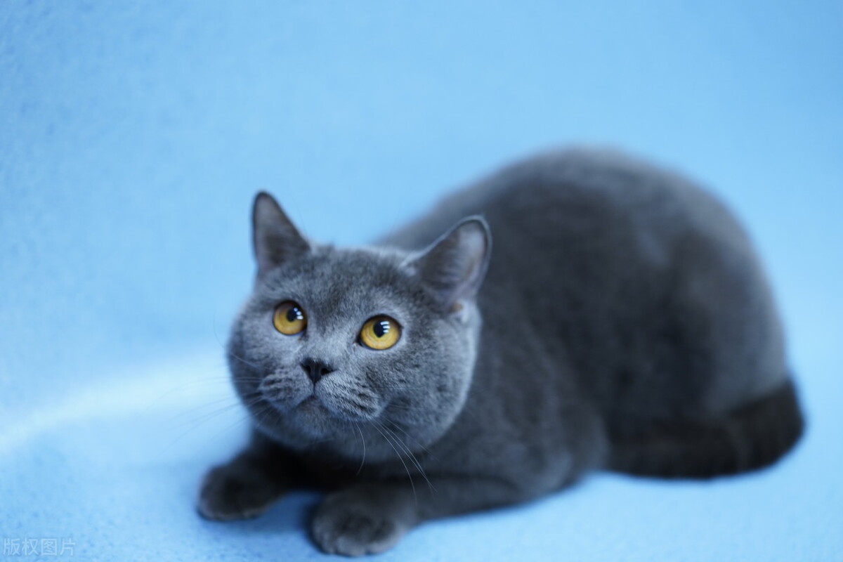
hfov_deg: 36.2
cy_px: 281
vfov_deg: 24.6
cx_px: 422
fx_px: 1288
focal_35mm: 55
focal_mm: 55
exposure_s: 1/100
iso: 800
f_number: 2
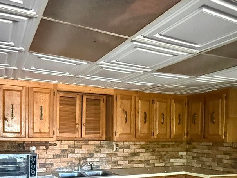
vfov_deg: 39.1
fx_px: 240
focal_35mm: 35
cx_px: 93
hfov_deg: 52.2
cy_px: 143
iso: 1250
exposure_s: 1/40
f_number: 2.2
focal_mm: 2.22
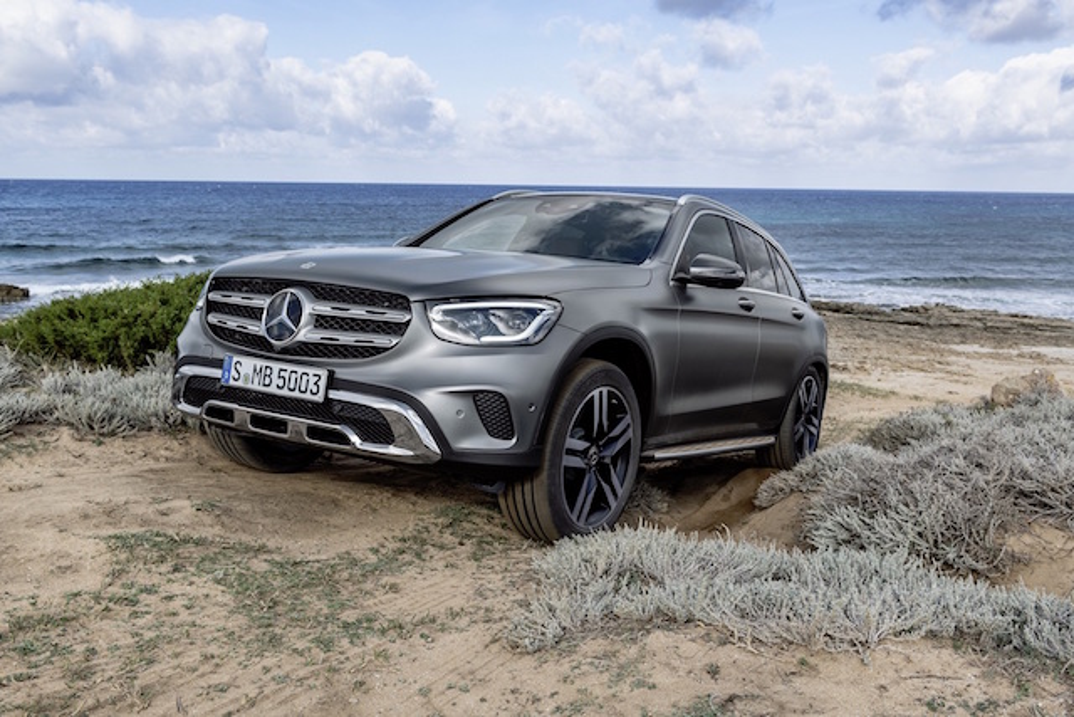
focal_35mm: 32
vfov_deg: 41.1
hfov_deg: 58.7
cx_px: 537
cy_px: 358
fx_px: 955
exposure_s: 1/320
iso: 200
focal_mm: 32
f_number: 10
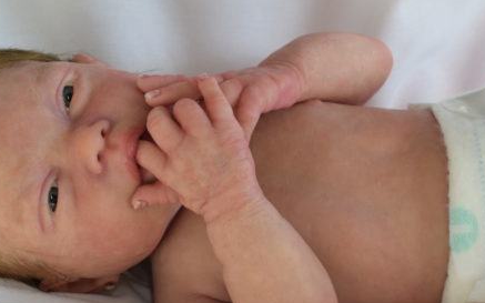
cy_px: 240
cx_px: 267
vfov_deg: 15.4
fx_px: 1110
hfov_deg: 24.6
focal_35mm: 84
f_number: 5.6
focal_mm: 30
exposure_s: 1/40
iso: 110
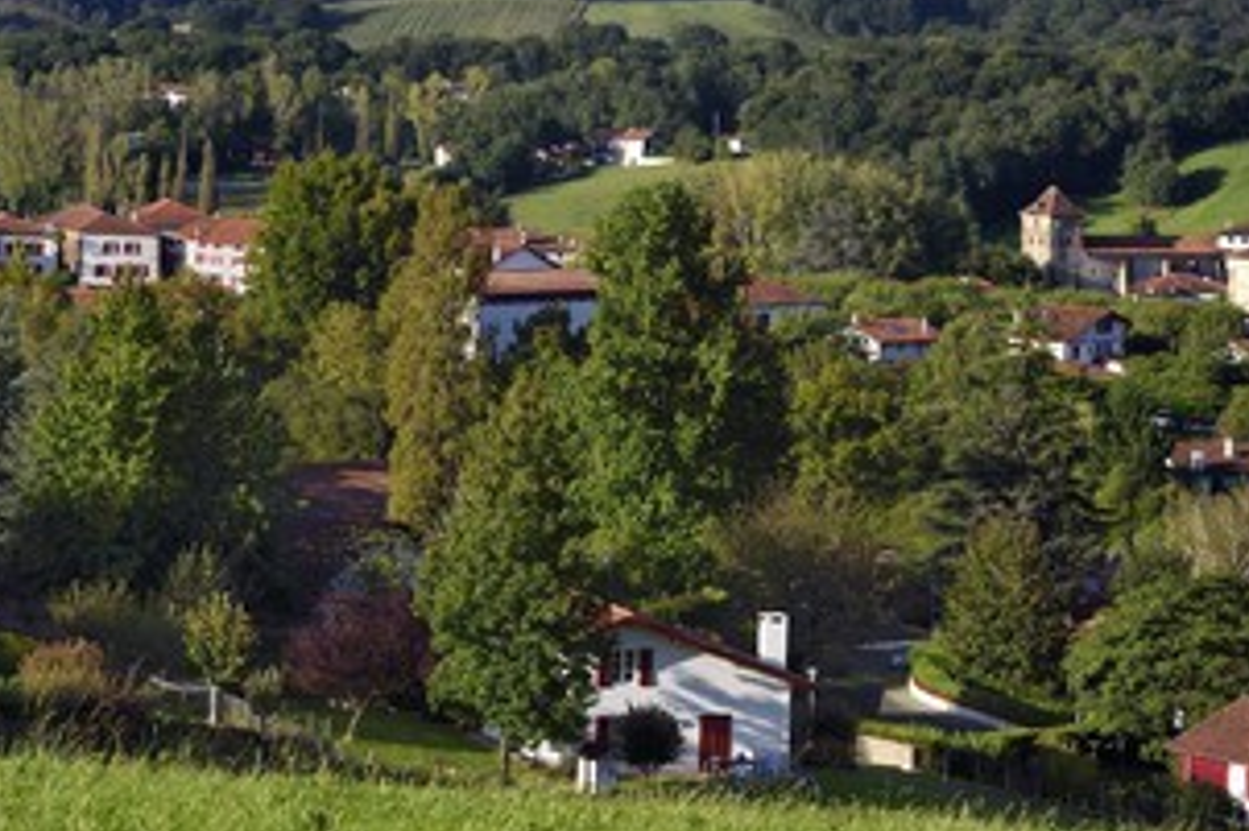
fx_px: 5409
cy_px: 310
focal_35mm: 156
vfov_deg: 8.8
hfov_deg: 13.2
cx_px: 773
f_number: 9
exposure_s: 1/250
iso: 200
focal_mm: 112
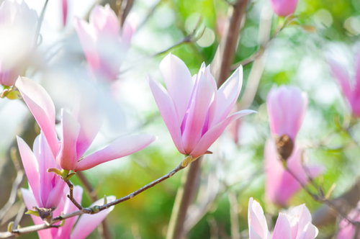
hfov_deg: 4.6
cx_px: 180
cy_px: 120
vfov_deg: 3.0
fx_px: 4494
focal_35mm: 450
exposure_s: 1/250
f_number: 9
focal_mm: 300
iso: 200
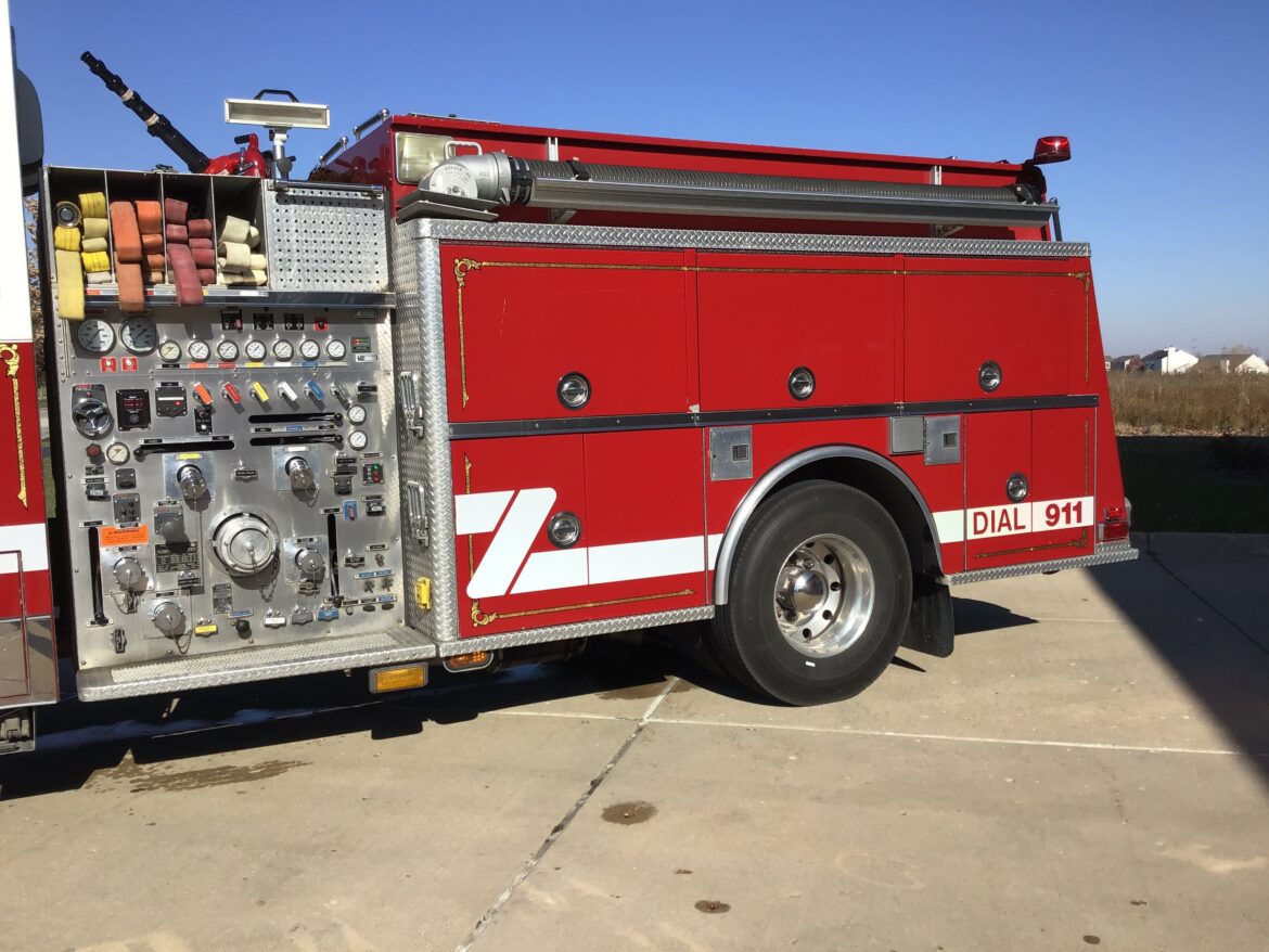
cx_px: 634
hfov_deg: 58.3
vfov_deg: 45.5
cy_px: 476
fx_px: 1137
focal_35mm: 31
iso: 25
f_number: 2.4
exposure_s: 1/1404
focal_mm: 3.3
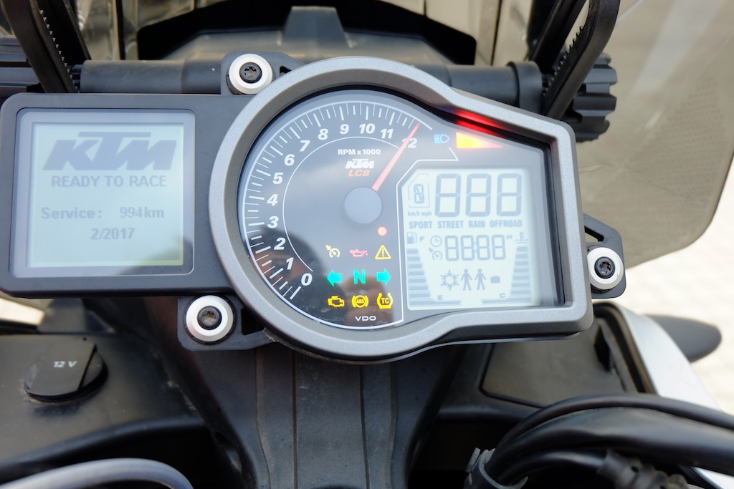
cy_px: 244
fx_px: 652
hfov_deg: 58.7
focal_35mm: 32
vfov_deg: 41.1
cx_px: 367
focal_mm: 21.1
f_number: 4
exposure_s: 1/125
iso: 400
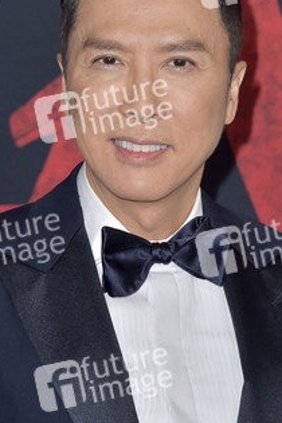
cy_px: 179
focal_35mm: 184
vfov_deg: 11.2
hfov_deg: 7.5
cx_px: 143
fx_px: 2162
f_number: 7.1
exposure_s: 1/250
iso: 400
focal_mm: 145
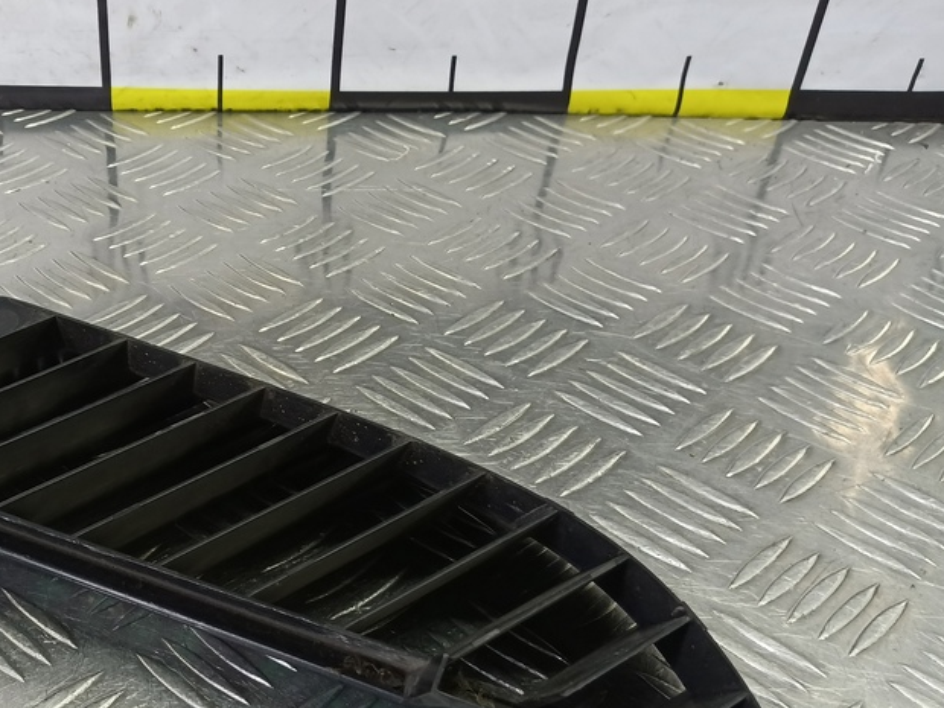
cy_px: 501
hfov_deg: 46.4
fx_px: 1036
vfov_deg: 37.1
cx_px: 186
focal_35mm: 38
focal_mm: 4.11
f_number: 1.6
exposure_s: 1/50
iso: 153
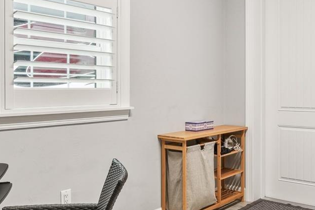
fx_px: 332
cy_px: 84
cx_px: 216
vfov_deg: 34.9
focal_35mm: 38
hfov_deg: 49.6
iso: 100
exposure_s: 1/3.33
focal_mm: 10
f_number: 7.1
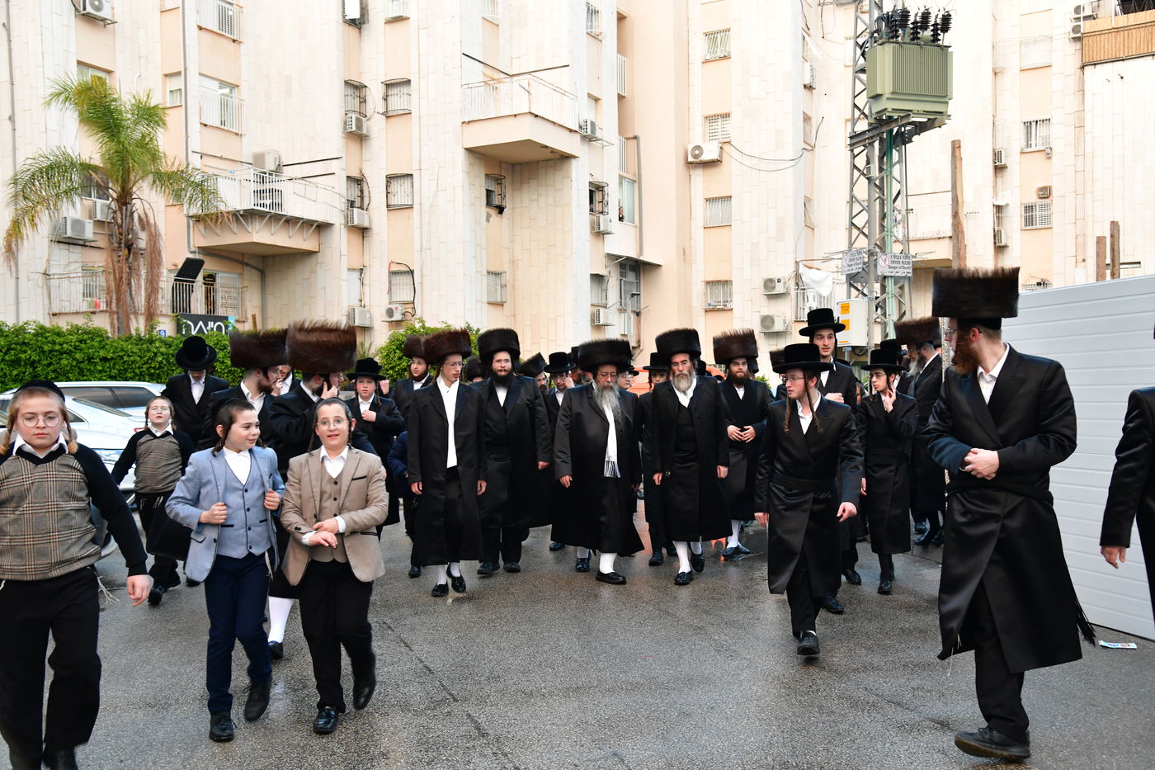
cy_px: 385
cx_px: 578
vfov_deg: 37.8
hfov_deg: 54.4
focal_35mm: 35
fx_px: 1123
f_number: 5.6
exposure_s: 1/100
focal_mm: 35
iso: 1600
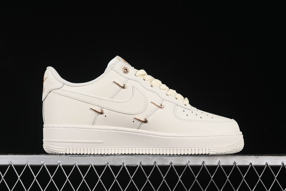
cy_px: 96
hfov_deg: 27.0
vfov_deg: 18.2
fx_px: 596
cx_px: 143
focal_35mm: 75
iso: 160
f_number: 8
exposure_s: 1/80
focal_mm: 50
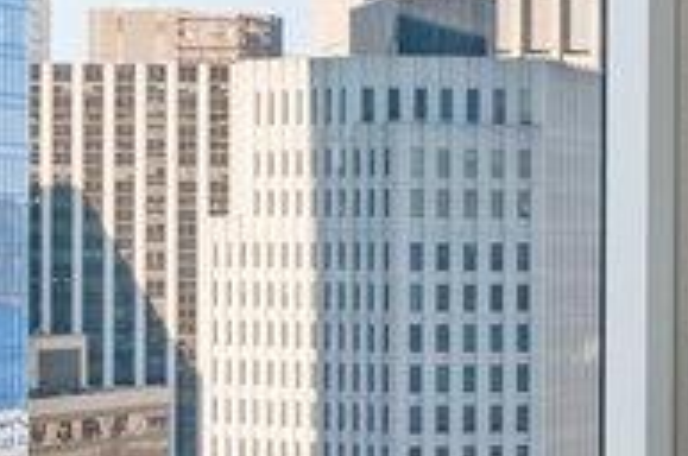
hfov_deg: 9.0
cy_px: 716
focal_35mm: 205
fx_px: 3911
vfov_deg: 6.6
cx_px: 1708
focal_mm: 33
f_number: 11
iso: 400
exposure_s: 1/25
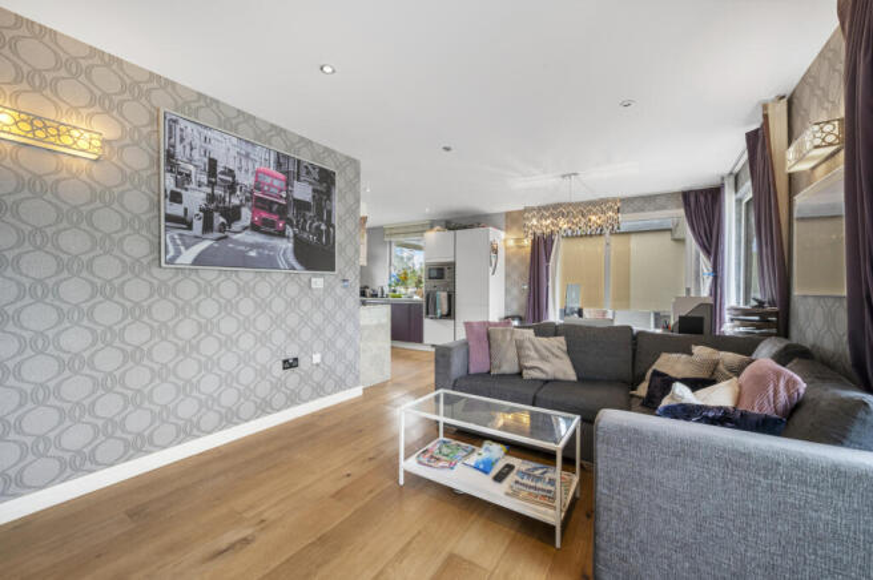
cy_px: 290
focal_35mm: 14
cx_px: 436
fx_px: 339
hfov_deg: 104.3
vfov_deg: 81.1
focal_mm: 14
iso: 200
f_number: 16
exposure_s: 1/1.25
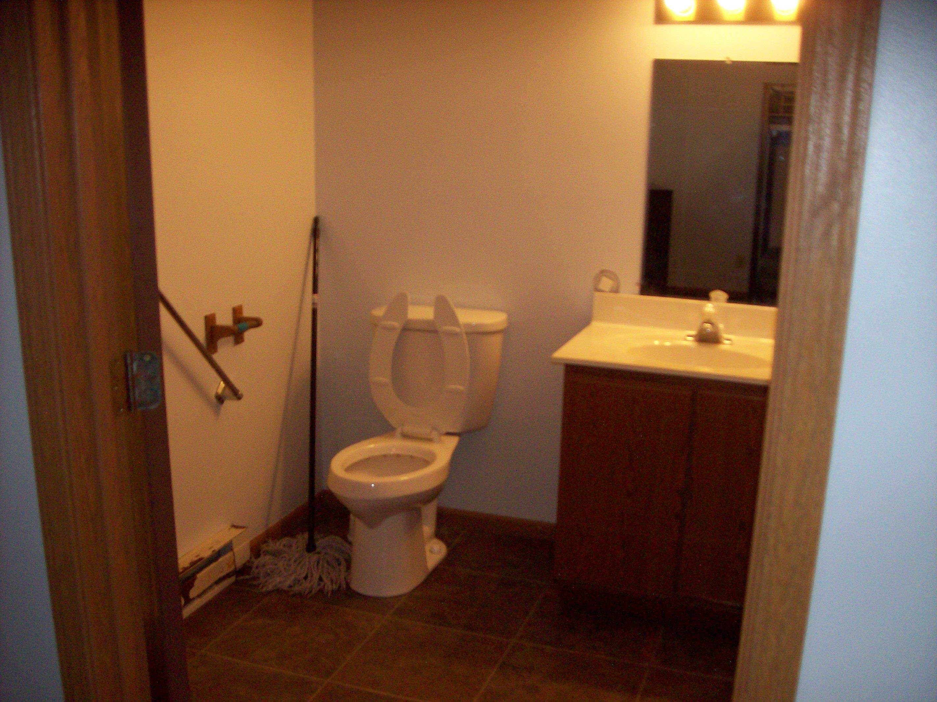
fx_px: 974
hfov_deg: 51.4
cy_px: 351
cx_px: 468
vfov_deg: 39.6
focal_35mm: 36
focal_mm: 6
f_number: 2.7
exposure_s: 1/64
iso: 140
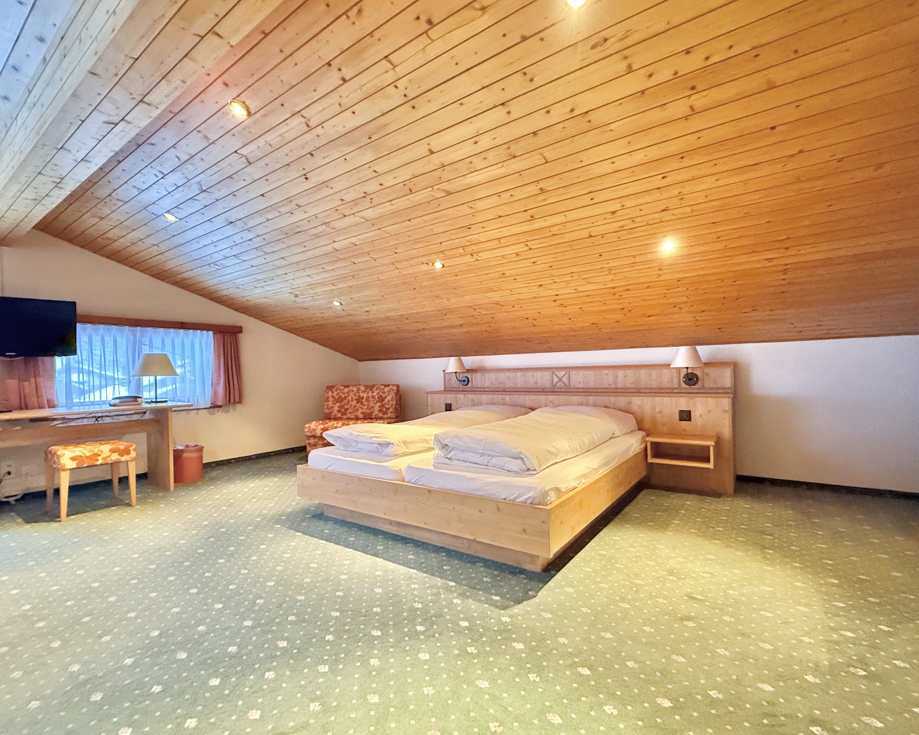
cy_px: 371
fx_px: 435
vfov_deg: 80.4
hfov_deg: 93.1
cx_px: 467
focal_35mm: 16
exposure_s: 1/50
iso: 800
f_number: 2.2
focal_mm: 2.22
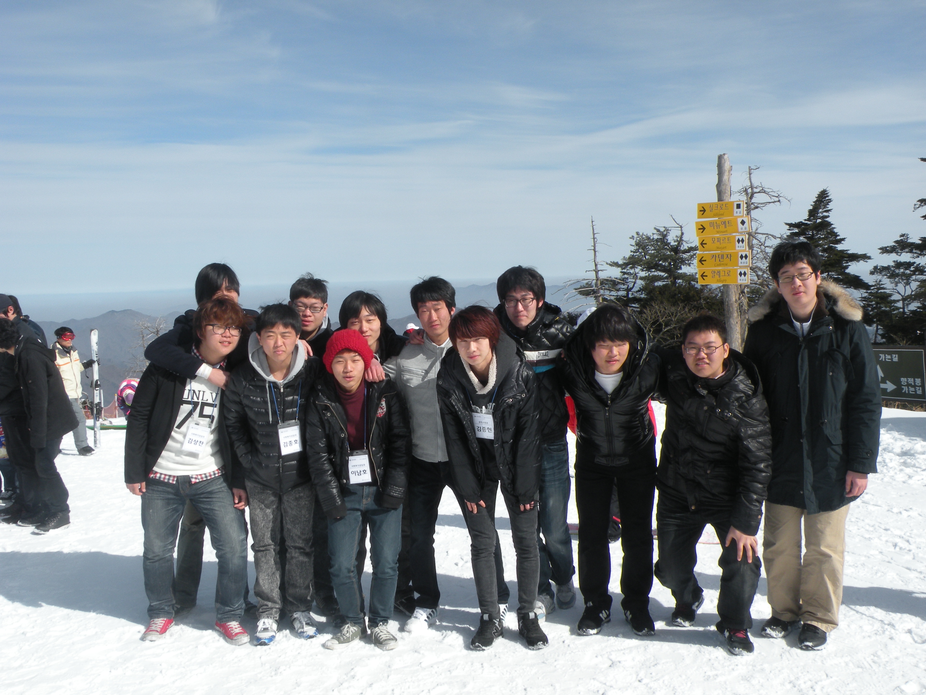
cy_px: 348
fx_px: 883
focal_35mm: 33
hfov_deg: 55.4
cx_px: 463
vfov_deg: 42.9
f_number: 8
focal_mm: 5.8
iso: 64
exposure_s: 1/287
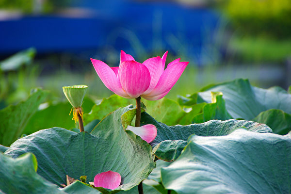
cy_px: 97
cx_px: 146
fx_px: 3031
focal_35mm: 375
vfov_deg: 3.7
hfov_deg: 5.5
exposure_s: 1/50
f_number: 7.1
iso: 100
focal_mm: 250
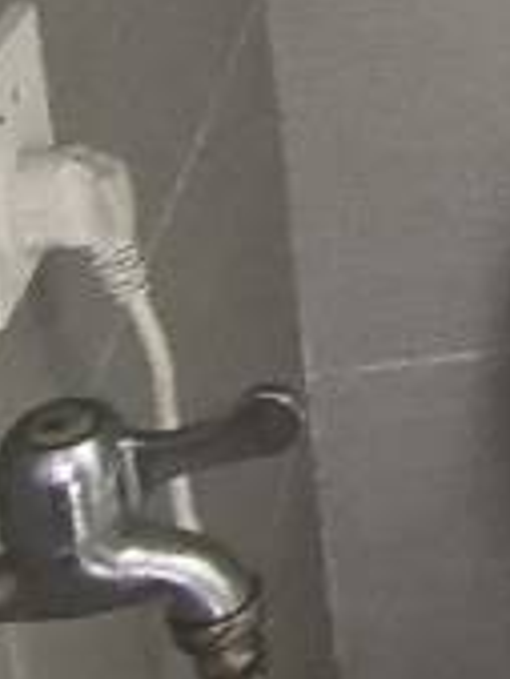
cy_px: -127
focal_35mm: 82
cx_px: 1140
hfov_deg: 13.9
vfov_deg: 22.1
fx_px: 1609
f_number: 2.2
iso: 1000
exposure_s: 1/25
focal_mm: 1.95
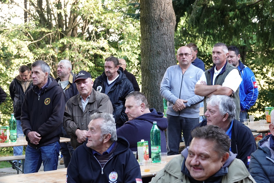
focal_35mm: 91
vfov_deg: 15.0
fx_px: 693
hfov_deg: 22.4
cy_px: 92
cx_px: 137
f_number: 3.5
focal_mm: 33.51
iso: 400
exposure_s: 1/100
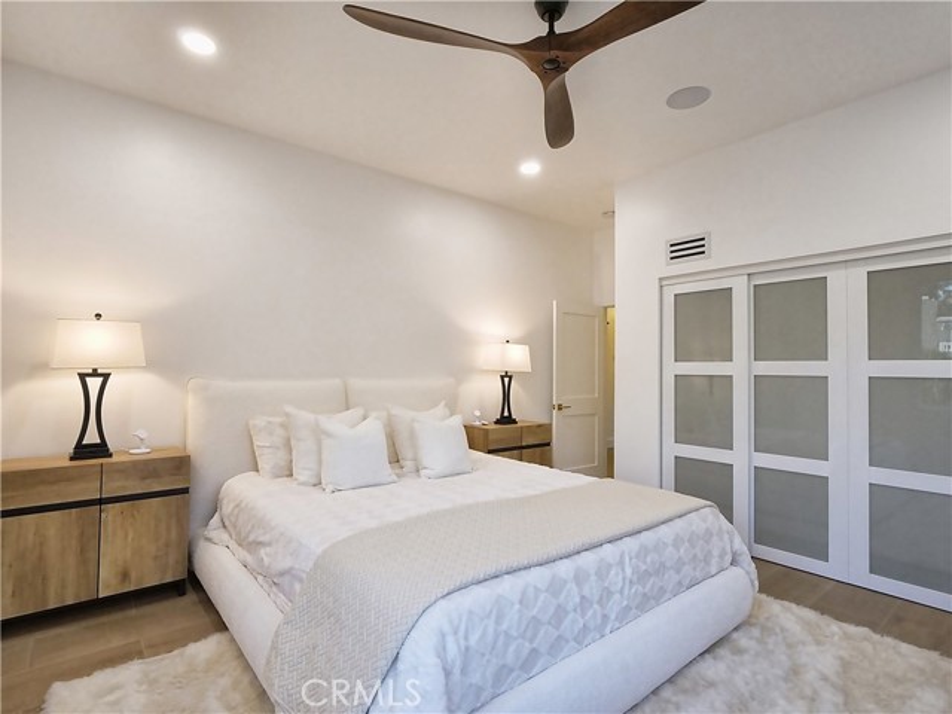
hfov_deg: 87.8
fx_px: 495
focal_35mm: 18
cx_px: 476
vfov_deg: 71.6
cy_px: 357
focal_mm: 9
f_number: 8
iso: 2000
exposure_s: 1/50
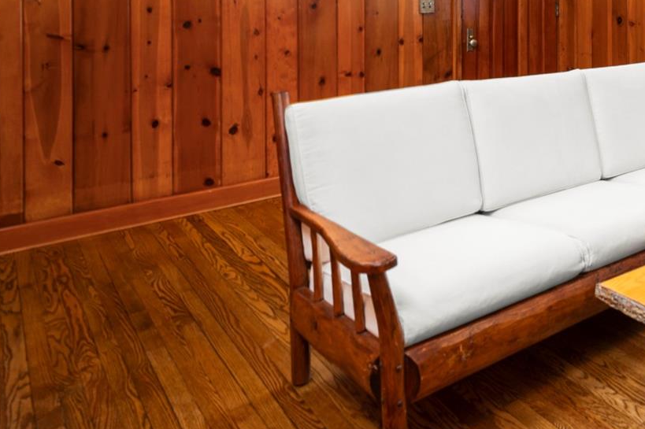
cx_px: 618
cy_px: 2
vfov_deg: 34.5
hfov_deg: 47.1
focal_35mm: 35
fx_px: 627
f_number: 7.1
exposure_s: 3
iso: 320
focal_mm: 14
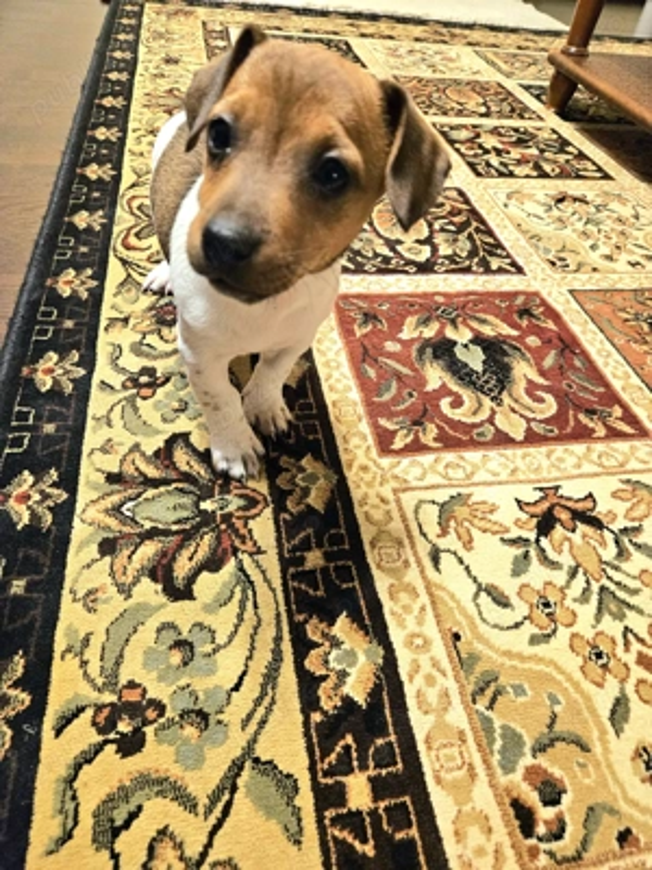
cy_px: 435
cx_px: 326
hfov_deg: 58.9
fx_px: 578
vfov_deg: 73.9
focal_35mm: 23
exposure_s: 1/25.1
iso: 640
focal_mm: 5.4
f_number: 1.8
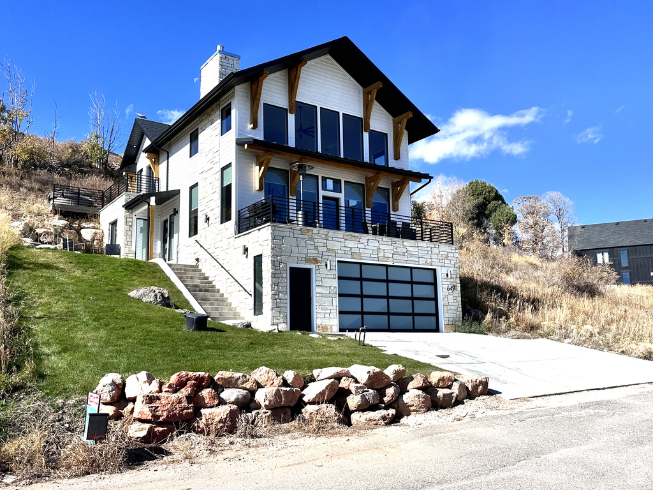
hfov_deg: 56.8
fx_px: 604
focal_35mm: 32
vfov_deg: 44.2
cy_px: 245
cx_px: 326
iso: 80
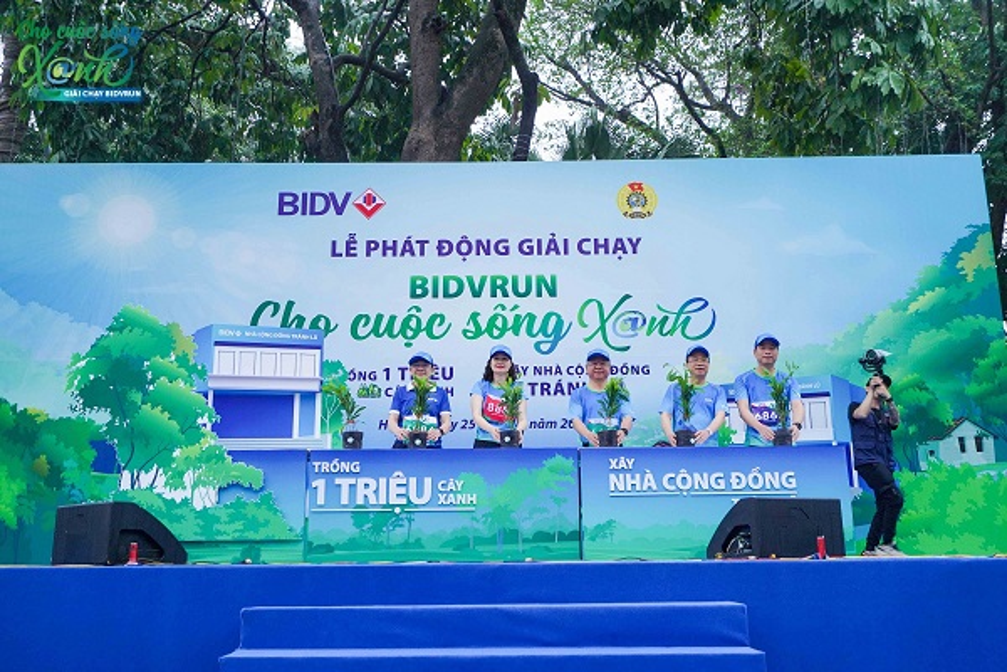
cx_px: 504
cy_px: 336
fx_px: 979
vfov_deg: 37.9
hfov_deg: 54.4
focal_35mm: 35
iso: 1600
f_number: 4
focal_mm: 35
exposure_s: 1/125
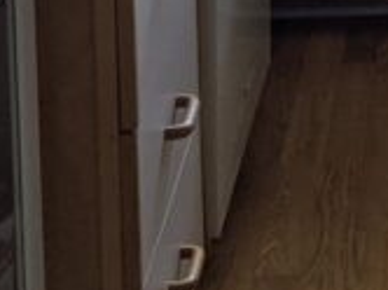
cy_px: -498
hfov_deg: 11.3
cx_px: 610
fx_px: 1869
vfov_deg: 7.9
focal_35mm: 167
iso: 61
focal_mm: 4.38
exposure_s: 1/108
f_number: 1.73
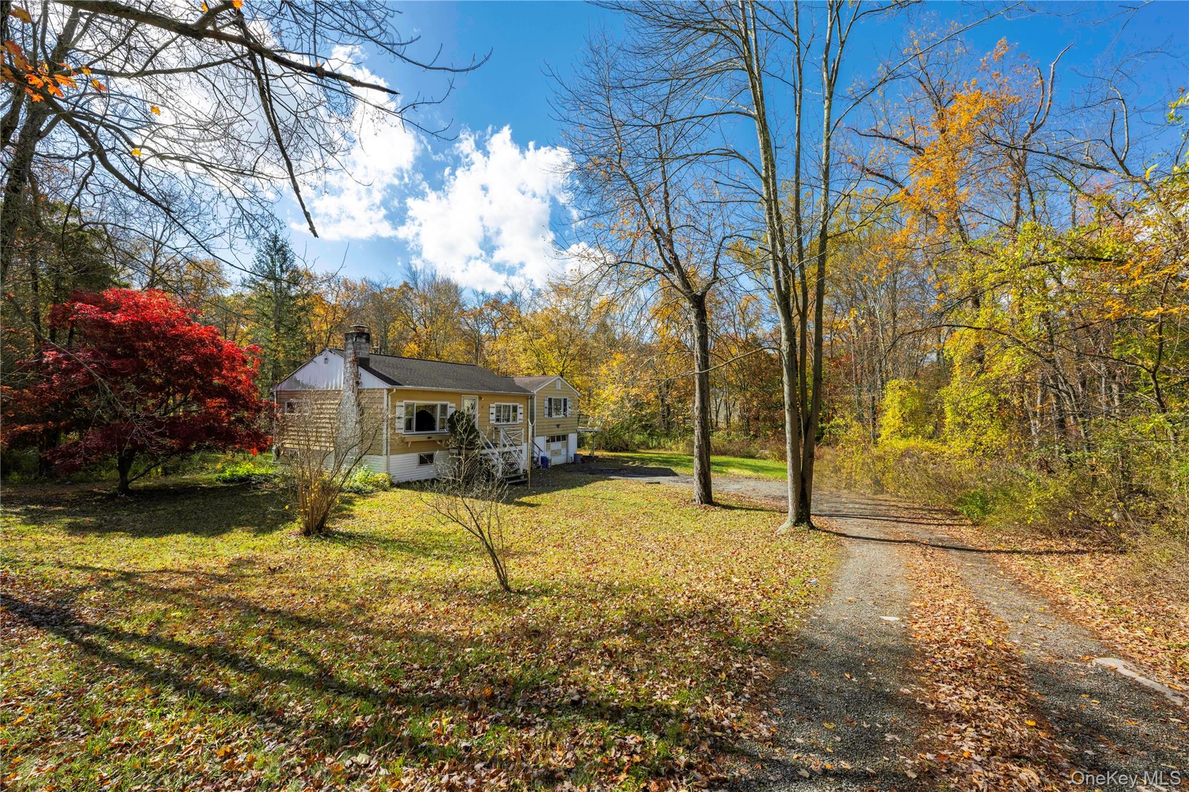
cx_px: 594
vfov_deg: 81.2
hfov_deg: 104.3
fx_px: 462
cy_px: 396
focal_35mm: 14
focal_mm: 14
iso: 320
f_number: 8
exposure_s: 1/1600
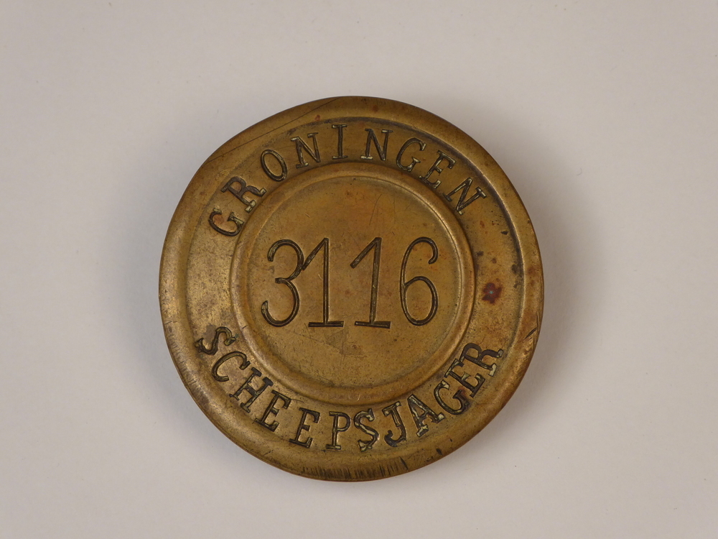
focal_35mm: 106
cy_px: 270
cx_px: 359
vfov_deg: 14.0
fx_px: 2199
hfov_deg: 18.5
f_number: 5.1
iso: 200
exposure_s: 1/100
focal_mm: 19
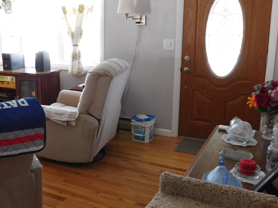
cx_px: 85
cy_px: 97
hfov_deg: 44.9
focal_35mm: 41
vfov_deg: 35.1
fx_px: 329
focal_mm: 4
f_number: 3
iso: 140
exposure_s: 1/30
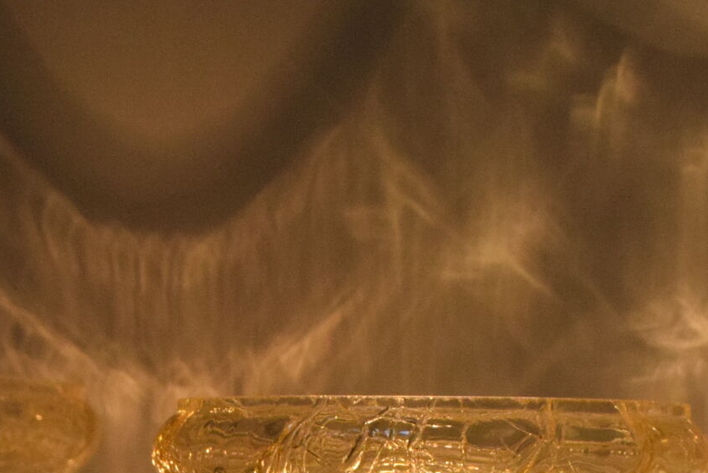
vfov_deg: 6.6
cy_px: 824
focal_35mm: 204
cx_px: 301
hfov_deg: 10.1
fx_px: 4015
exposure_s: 1/500
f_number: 11
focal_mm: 38
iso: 1600
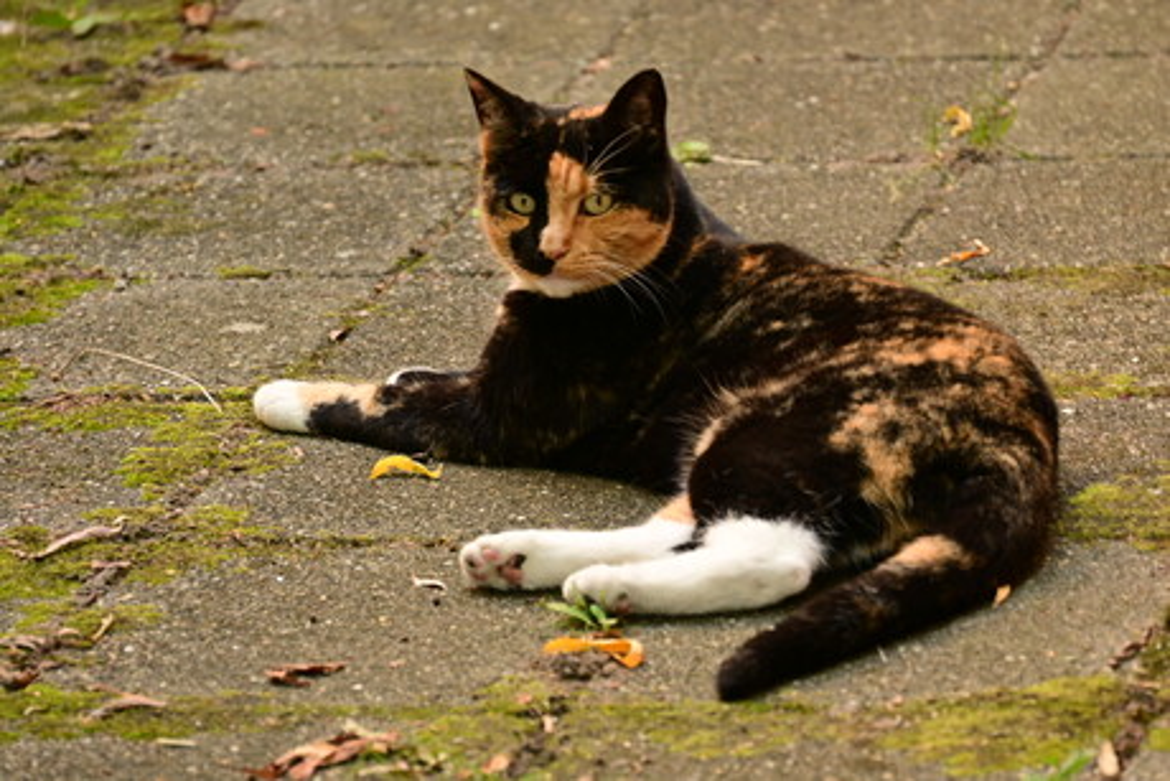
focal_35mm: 300
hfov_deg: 6.9
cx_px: 585
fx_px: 9752
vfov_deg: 4.6
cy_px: 390
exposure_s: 1/8
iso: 100
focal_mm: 200
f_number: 6.3
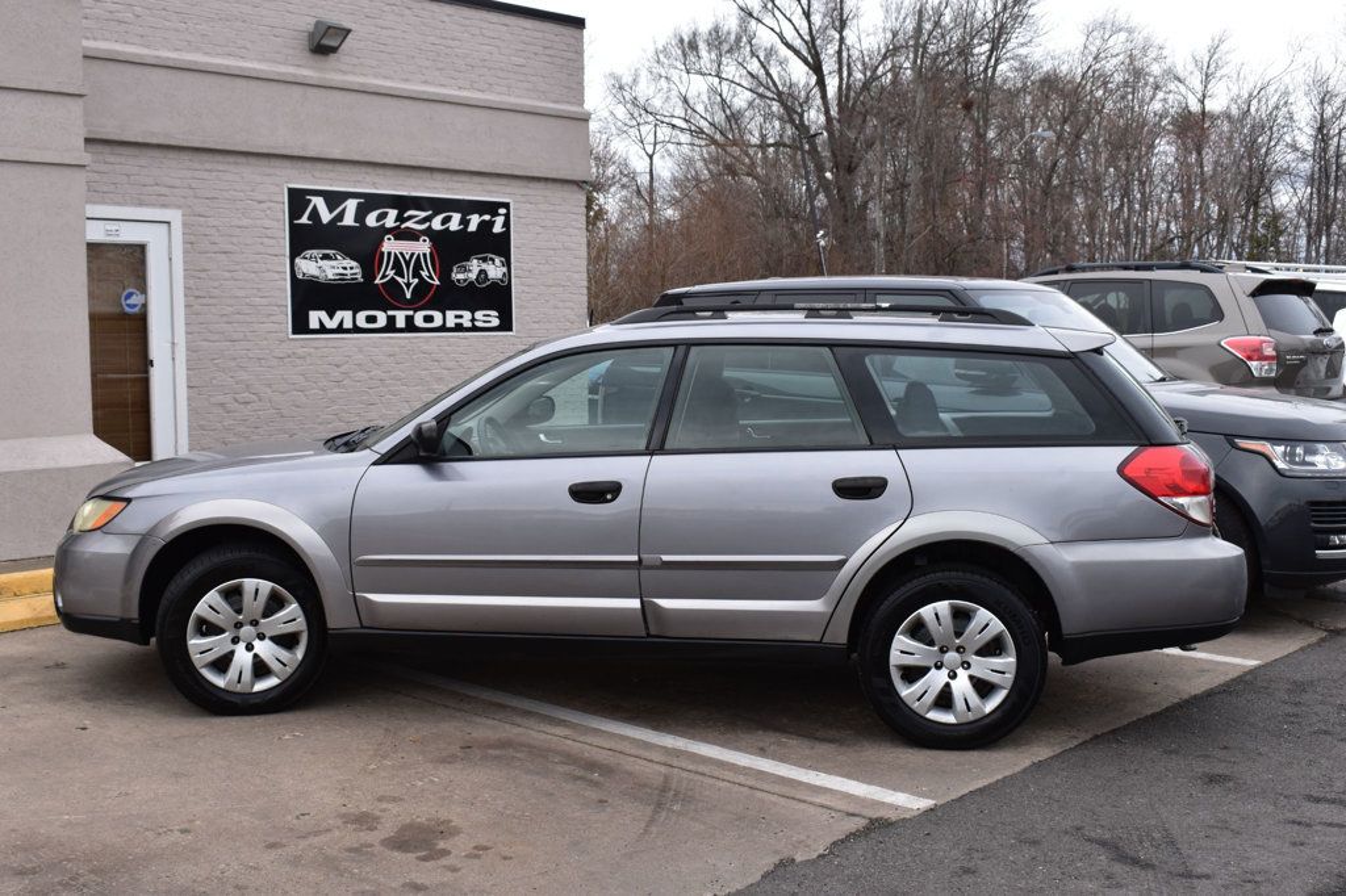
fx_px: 1570
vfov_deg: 31.9
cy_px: 448
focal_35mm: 42
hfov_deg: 46.4
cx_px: 673
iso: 400
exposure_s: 1/400
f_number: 11
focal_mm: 28
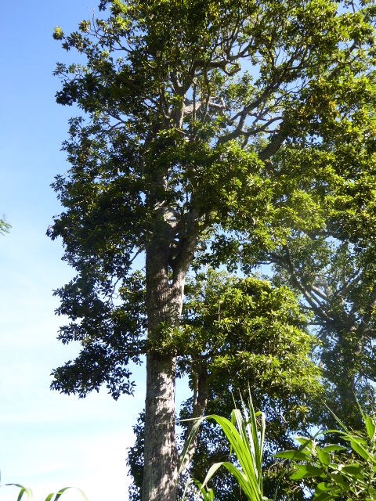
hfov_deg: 36.8
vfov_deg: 47.9
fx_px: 565
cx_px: 188
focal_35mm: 39
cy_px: 250
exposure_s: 1/160
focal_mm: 6.7
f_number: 3.7
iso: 80
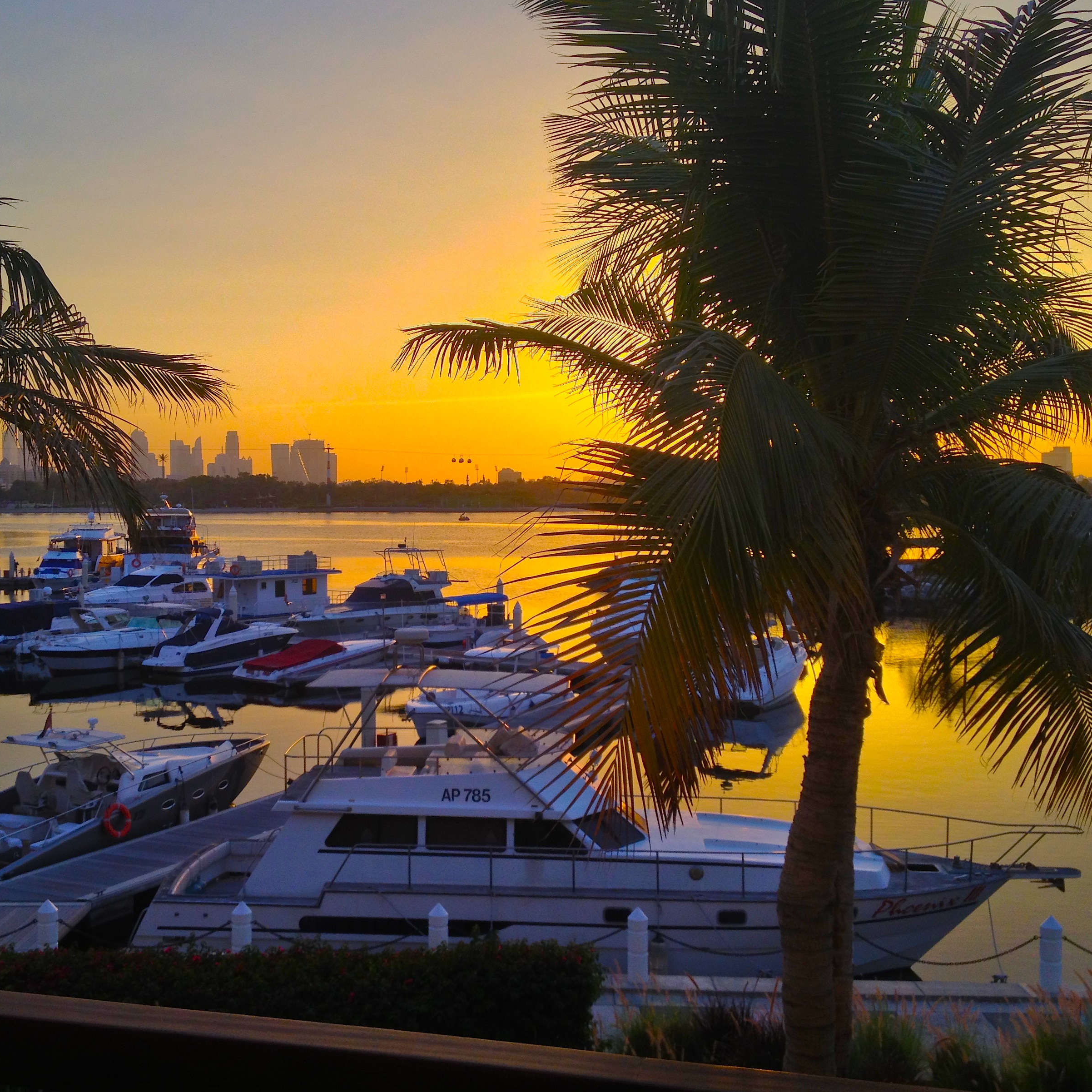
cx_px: 452
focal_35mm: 42
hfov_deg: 39.9
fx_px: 1499
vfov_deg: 40.0
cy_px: 547
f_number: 2.4
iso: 50
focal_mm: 4.28
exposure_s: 1/349
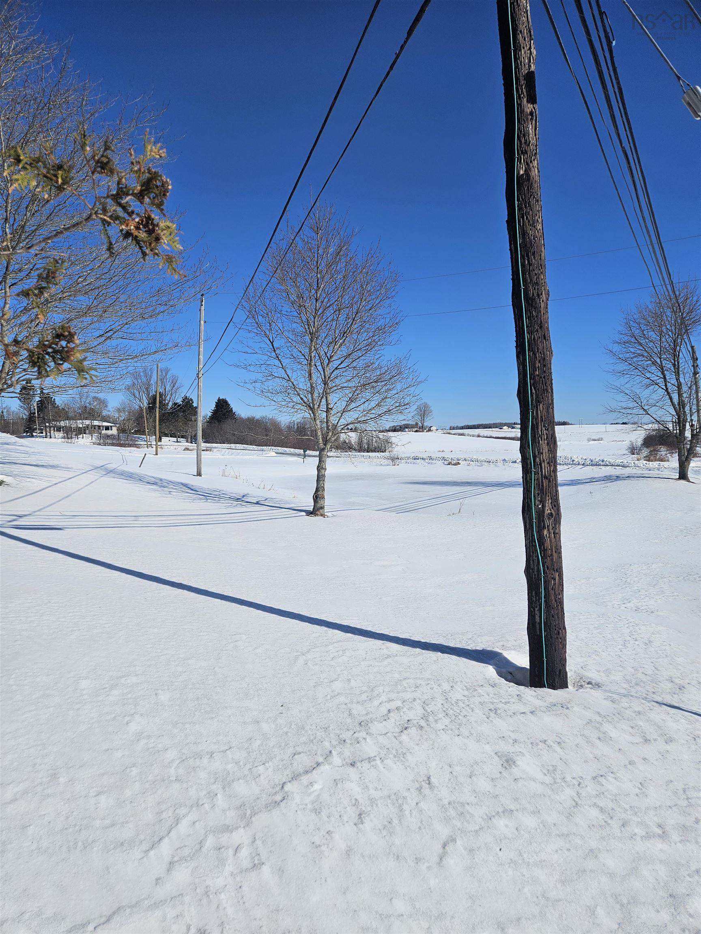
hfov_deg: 58.9
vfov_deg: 73.9
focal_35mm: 23
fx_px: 621
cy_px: 467
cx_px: 350
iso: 25
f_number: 1.8
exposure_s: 1/5158
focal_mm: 5.4
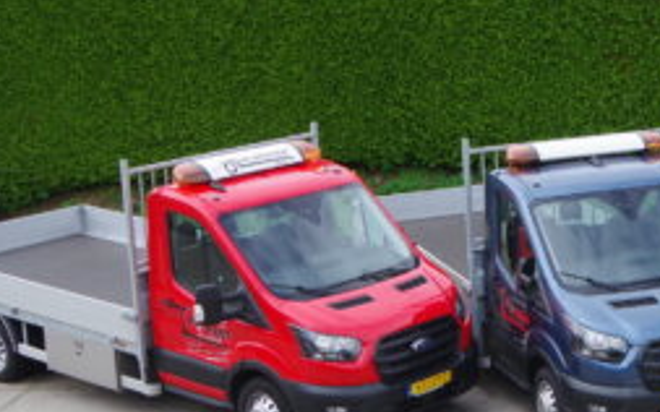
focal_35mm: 87
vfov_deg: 15.0
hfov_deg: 22.1
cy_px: 296
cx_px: 780
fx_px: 1565
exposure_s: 1/250
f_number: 7.1
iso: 200
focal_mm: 18
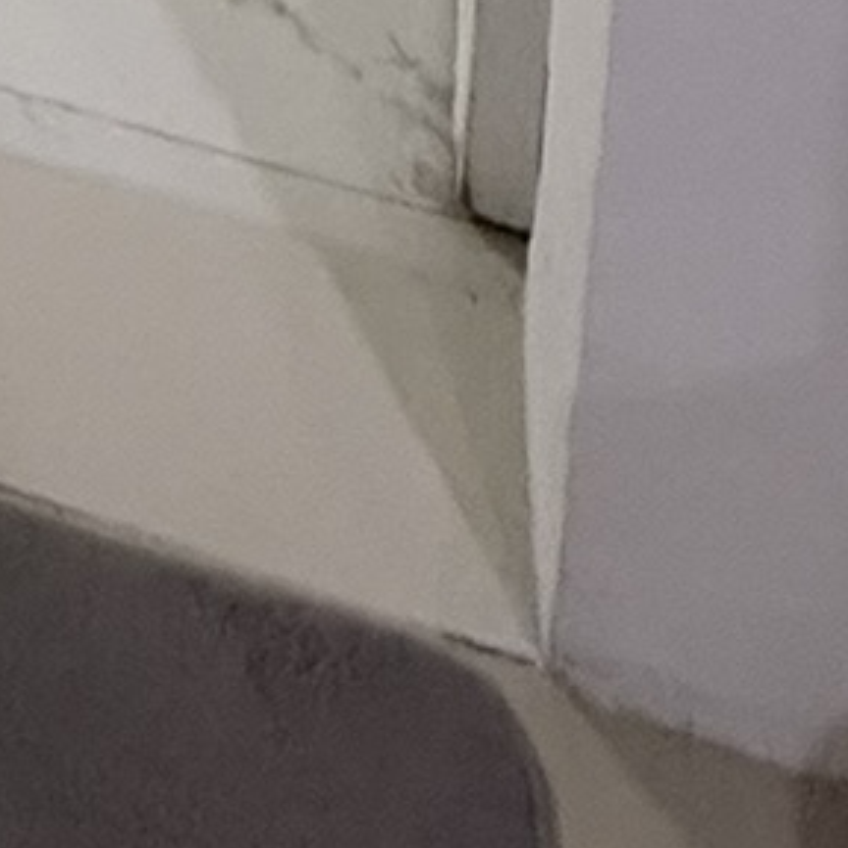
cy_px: -1999
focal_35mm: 88
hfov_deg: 17.4
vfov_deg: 10.1
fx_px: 2439
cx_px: -489
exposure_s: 1/50
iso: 500
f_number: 2.2
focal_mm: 2.22
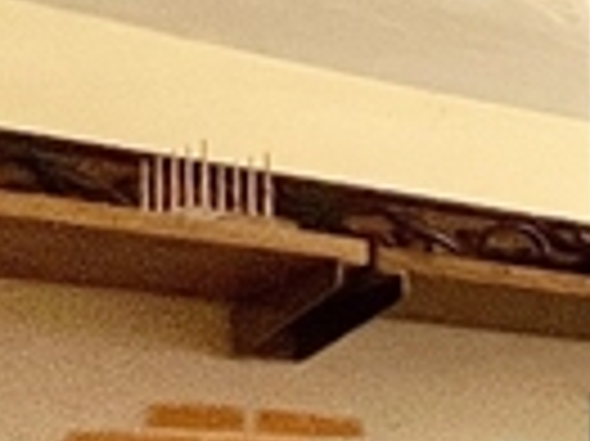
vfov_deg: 13.7
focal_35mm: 102
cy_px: 644
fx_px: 1737
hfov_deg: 9.7
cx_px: 2054
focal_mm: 1.57
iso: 125
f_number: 1.8
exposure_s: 1/99
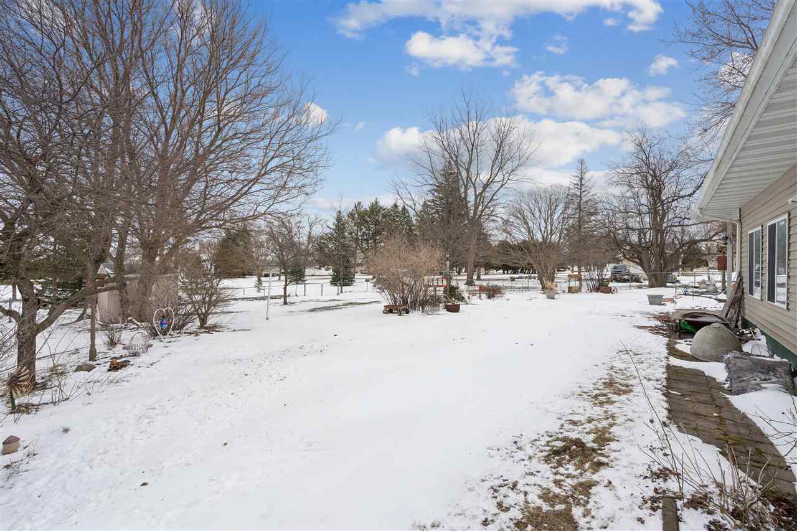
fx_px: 354
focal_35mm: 16
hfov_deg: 96.7
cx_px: 398
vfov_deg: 73.7
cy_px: 266
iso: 400
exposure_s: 1/1250
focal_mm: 16
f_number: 9
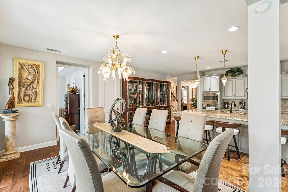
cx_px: 144
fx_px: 129
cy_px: 96
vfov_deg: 73.4
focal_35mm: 16
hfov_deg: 96.4
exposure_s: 1/2
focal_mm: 16.1
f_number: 9
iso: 100
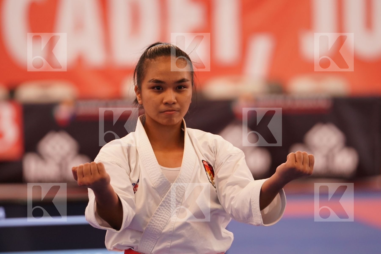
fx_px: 3175
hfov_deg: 6.9
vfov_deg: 4.6
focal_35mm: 300
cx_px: 190
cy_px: 127
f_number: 2.8
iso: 1000
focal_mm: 200
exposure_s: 1/500
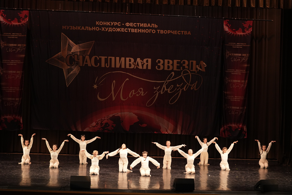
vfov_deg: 18.4
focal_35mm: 74
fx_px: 600
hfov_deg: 27.3
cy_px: 98
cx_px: 146
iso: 2500
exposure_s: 1/400
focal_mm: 74
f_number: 2.8
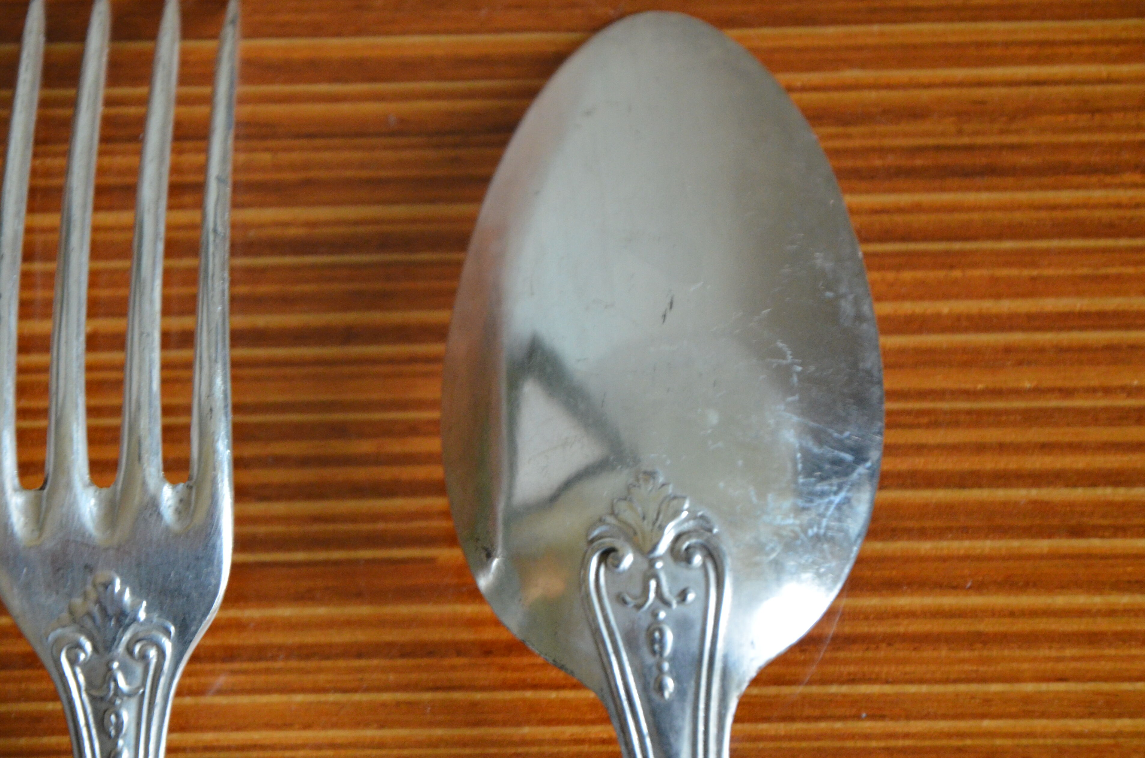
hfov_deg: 10.1
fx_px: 6464
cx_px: 413
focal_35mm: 204
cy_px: 430
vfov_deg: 6.7
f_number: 5.6
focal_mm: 105
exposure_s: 1/40
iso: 1600
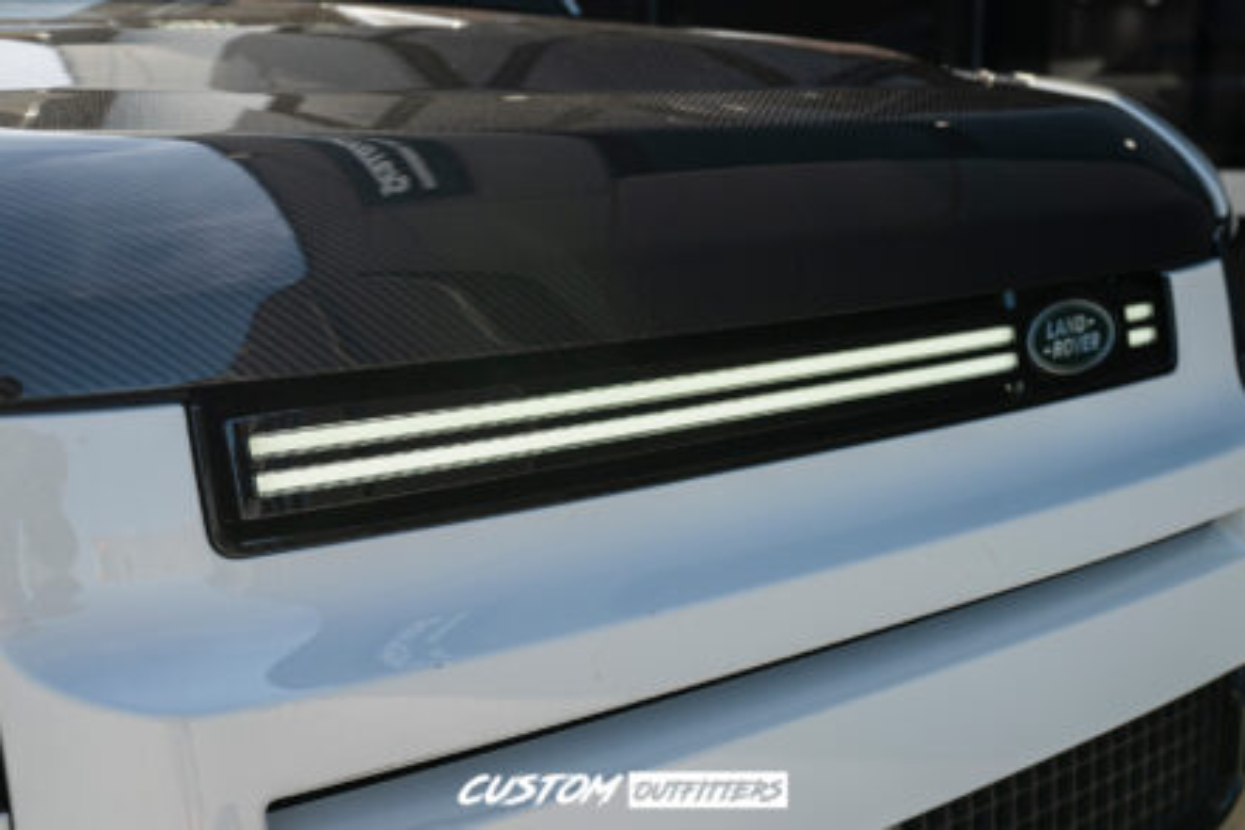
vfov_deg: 37.9
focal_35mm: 35
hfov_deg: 54.4
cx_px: 622
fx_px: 1210
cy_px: 415
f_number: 5
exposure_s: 1/100
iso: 100
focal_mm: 35
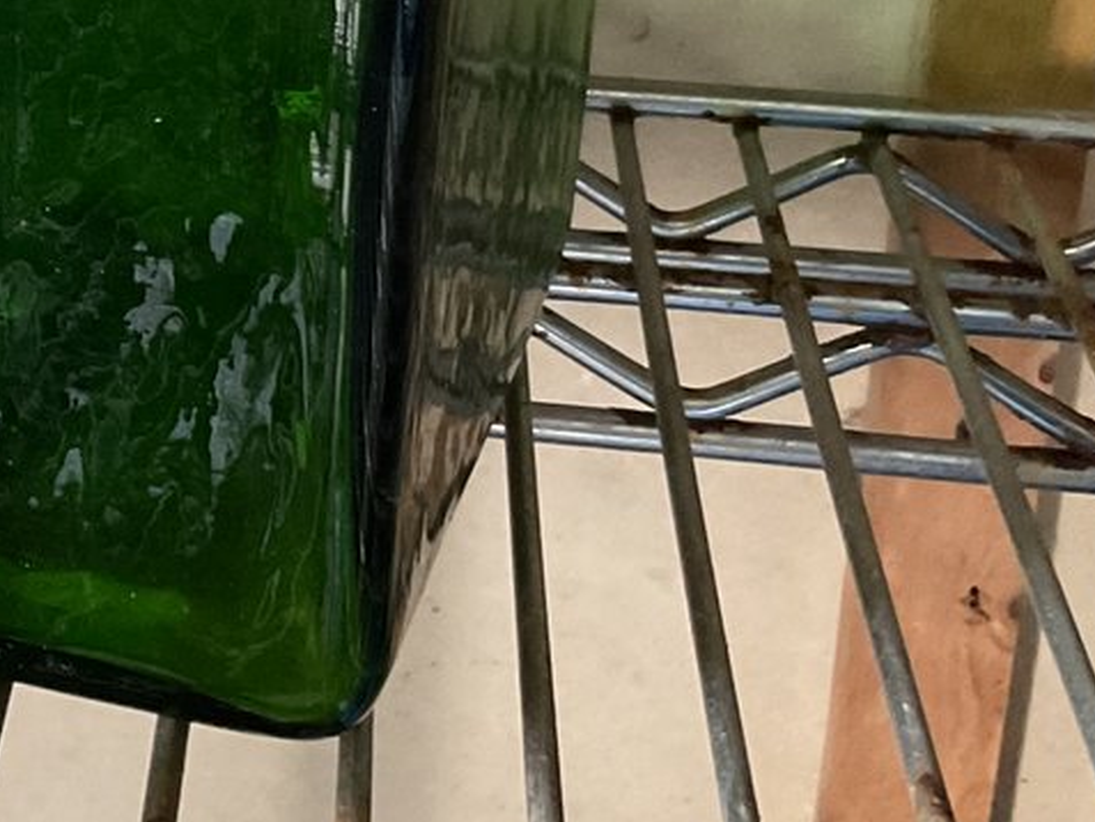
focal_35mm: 92
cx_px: -109
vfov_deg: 15.7
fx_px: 2911
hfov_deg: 20.3
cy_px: -22
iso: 250
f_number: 1.8
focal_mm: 3
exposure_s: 1/25
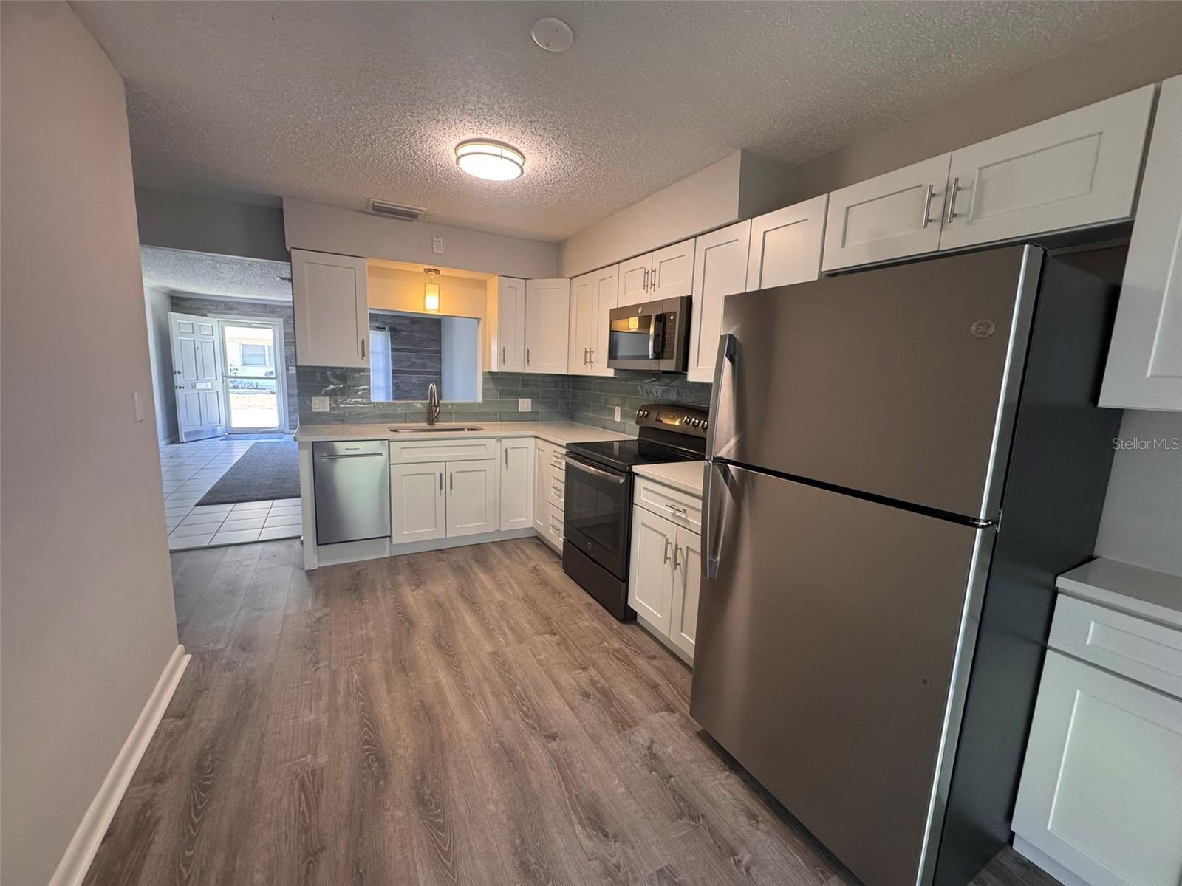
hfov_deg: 102.1
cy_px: 443
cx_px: 591
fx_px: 478
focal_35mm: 14
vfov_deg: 85.7
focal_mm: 2.22
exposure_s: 1/120
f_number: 2.2
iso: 320
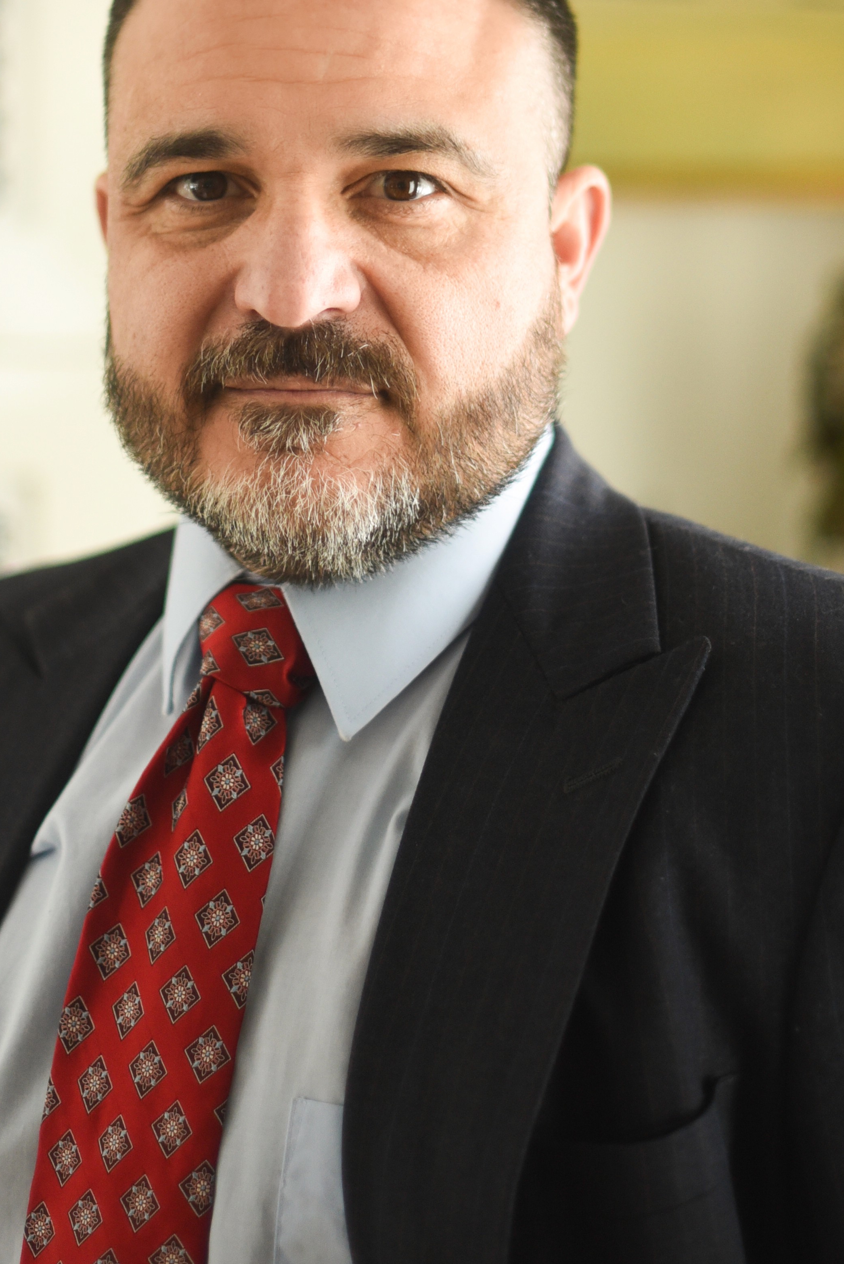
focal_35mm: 96
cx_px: 321
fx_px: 3373
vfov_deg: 21.0
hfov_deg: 14.2
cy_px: 271
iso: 1000
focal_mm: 50
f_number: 1.4
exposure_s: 1/250
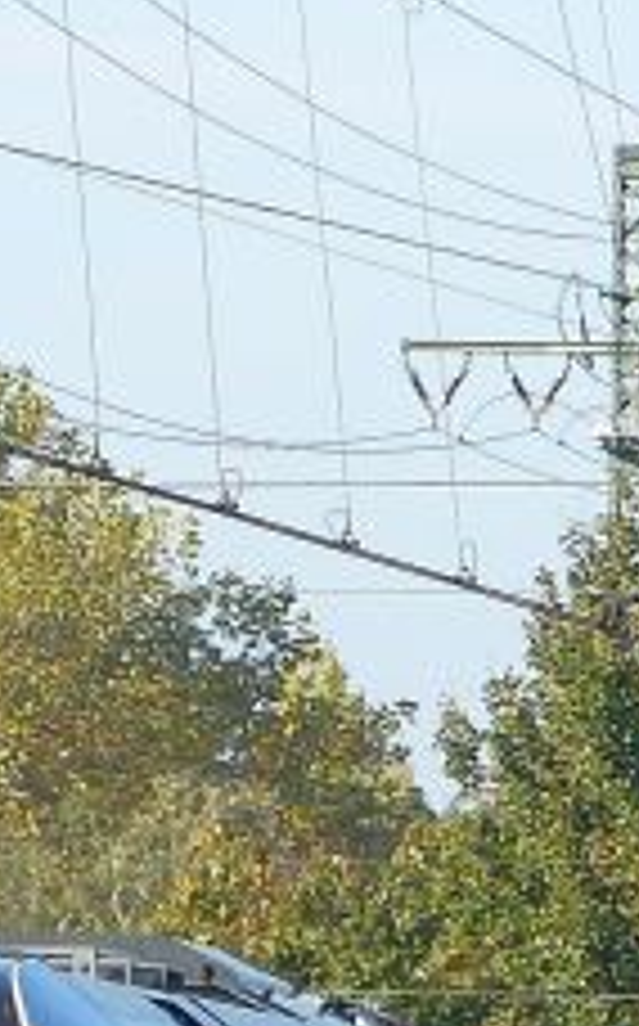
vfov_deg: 2.3
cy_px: 1894
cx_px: -126
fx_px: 24945
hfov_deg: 1.5
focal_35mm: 893
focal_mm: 28.7
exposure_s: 1/400
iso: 100
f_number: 4
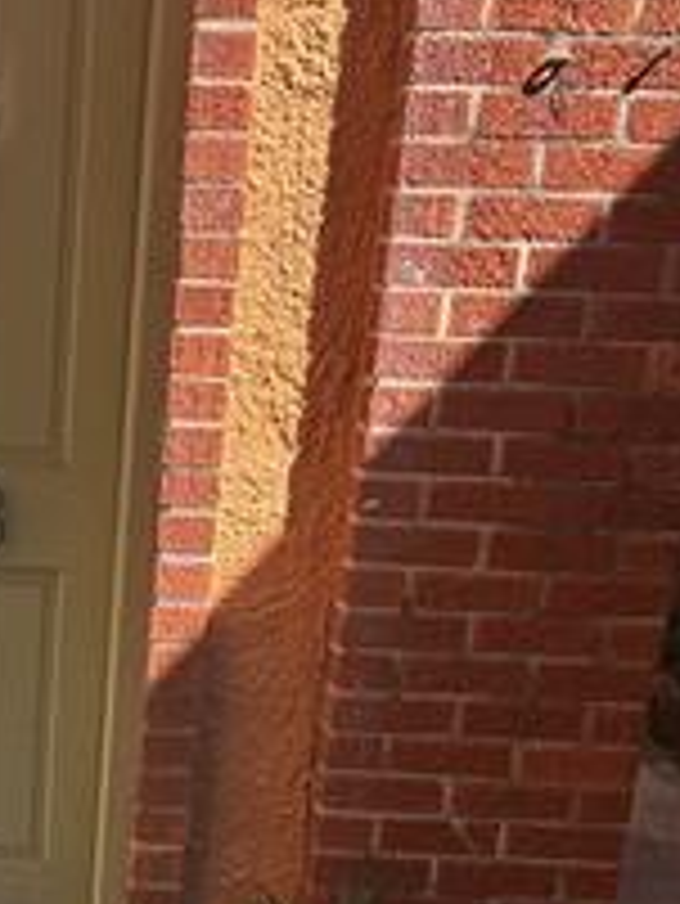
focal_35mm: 62
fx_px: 1622
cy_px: 895
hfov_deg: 22.7
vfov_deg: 29.2
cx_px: -14
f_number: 1.6
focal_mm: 5.96
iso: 50
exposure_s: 1/1642
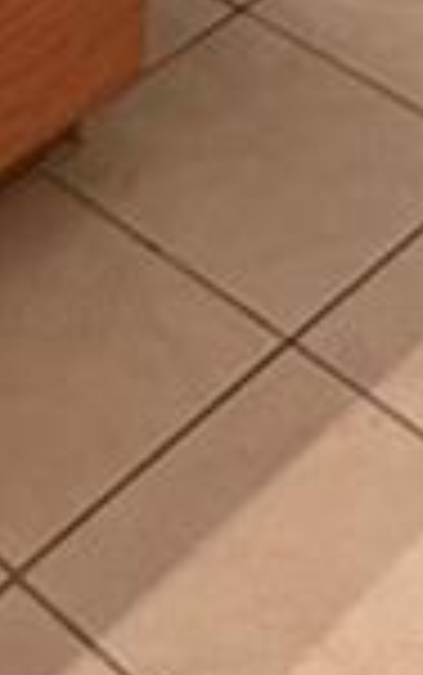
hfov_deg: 11.0
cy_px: -918
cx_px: 76
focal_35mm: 119
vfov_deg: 13.3
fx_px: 2191
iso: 500
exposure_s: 1/60
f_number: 2.2
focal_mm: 2.22
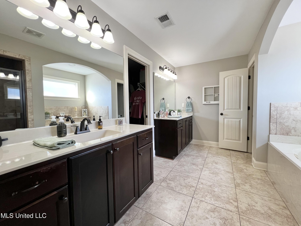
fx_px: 113
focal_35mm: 13
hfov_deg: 106.2
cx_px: 150
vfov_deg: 89.9
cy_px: 113
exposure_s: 1/120
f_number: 1.8
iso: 250
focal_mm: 1.57
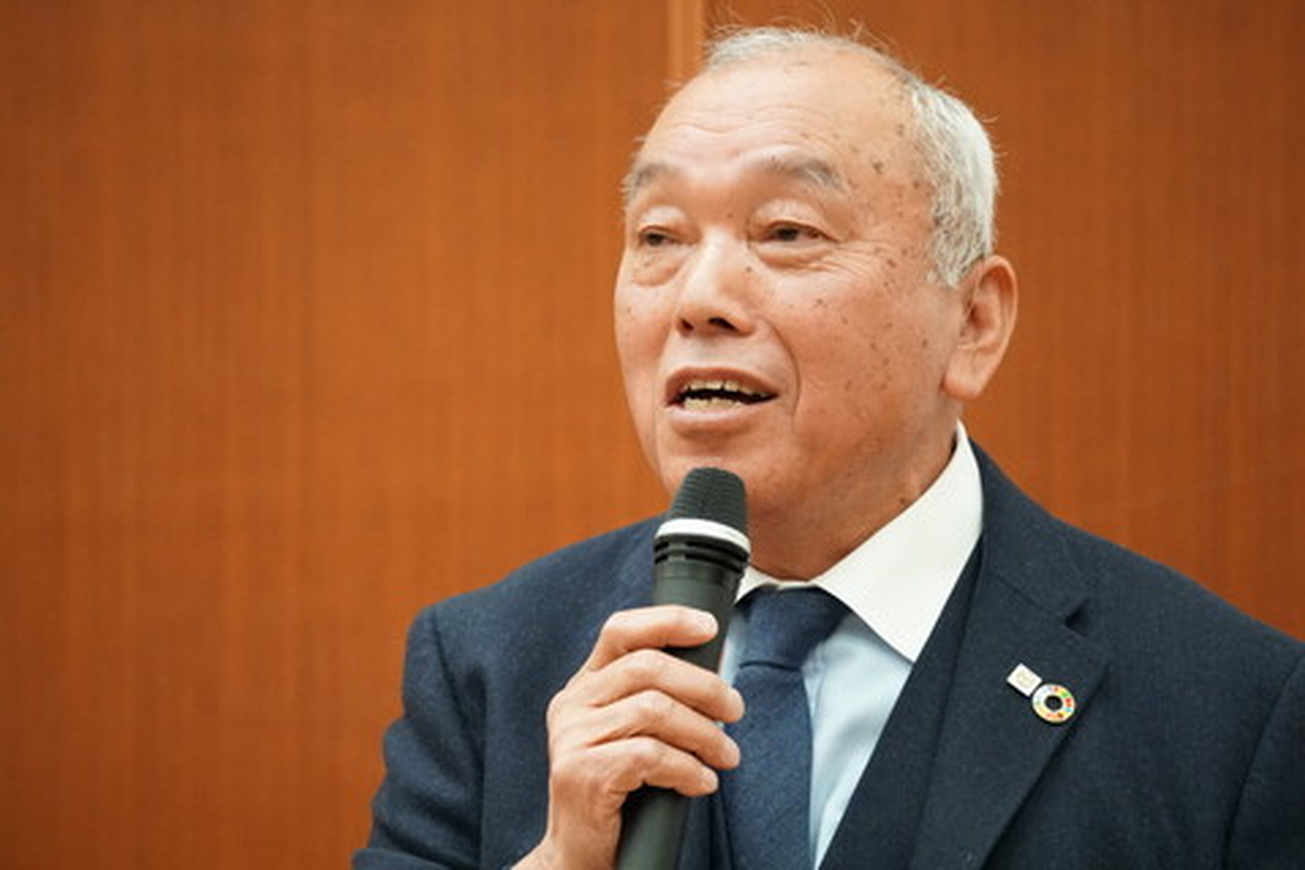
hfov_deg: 7.9
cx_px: 652
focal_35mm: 260
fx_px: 9406
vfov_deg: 5.3
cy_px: 435
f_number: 6.3
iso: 6400
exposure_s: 1/160
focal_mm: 173
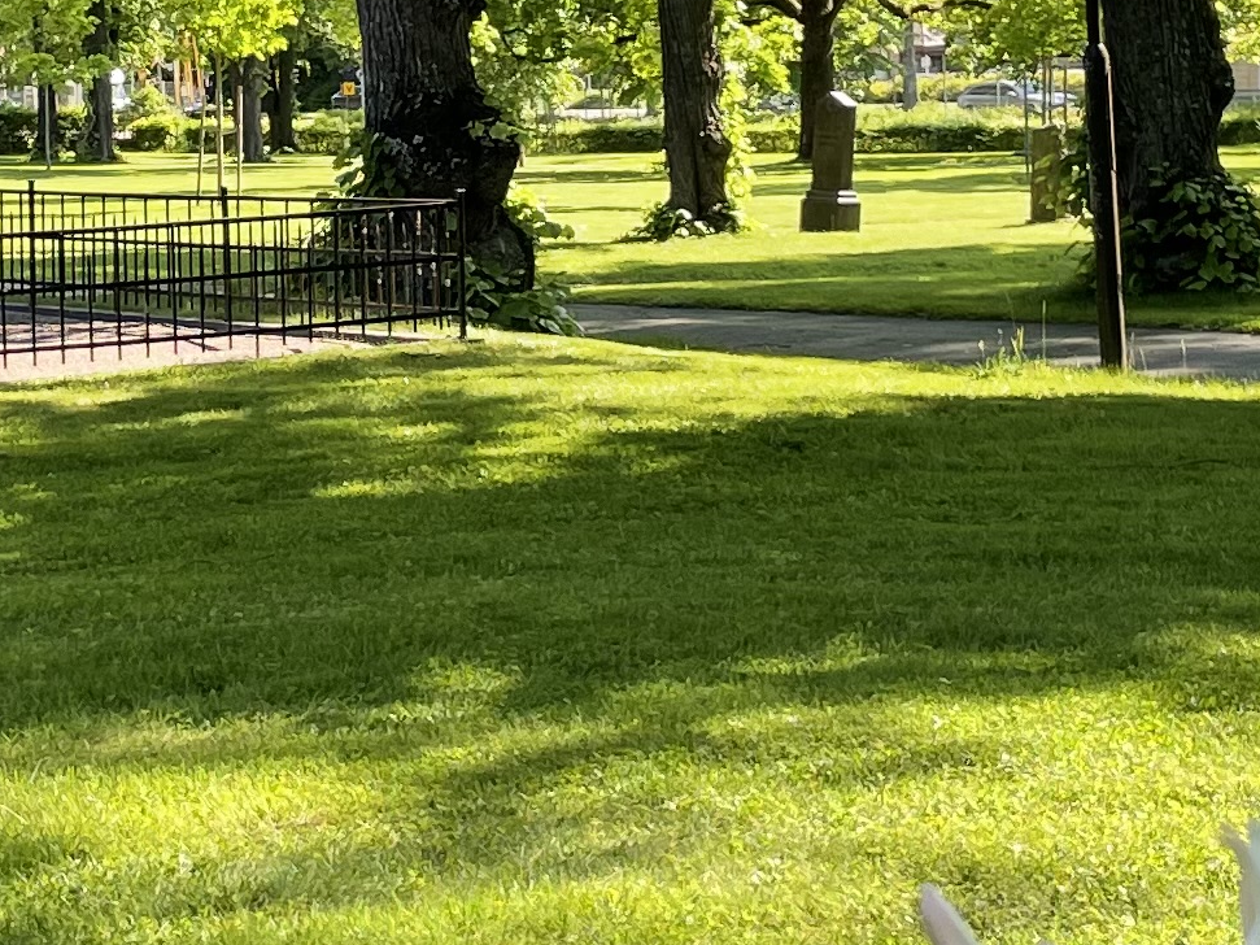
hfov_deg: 18.1
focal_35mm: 108
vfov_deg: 13.7
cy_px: 323
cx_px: 349
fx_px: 3931
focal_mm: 4.2
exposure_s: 1/479
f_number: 1.6
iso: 32
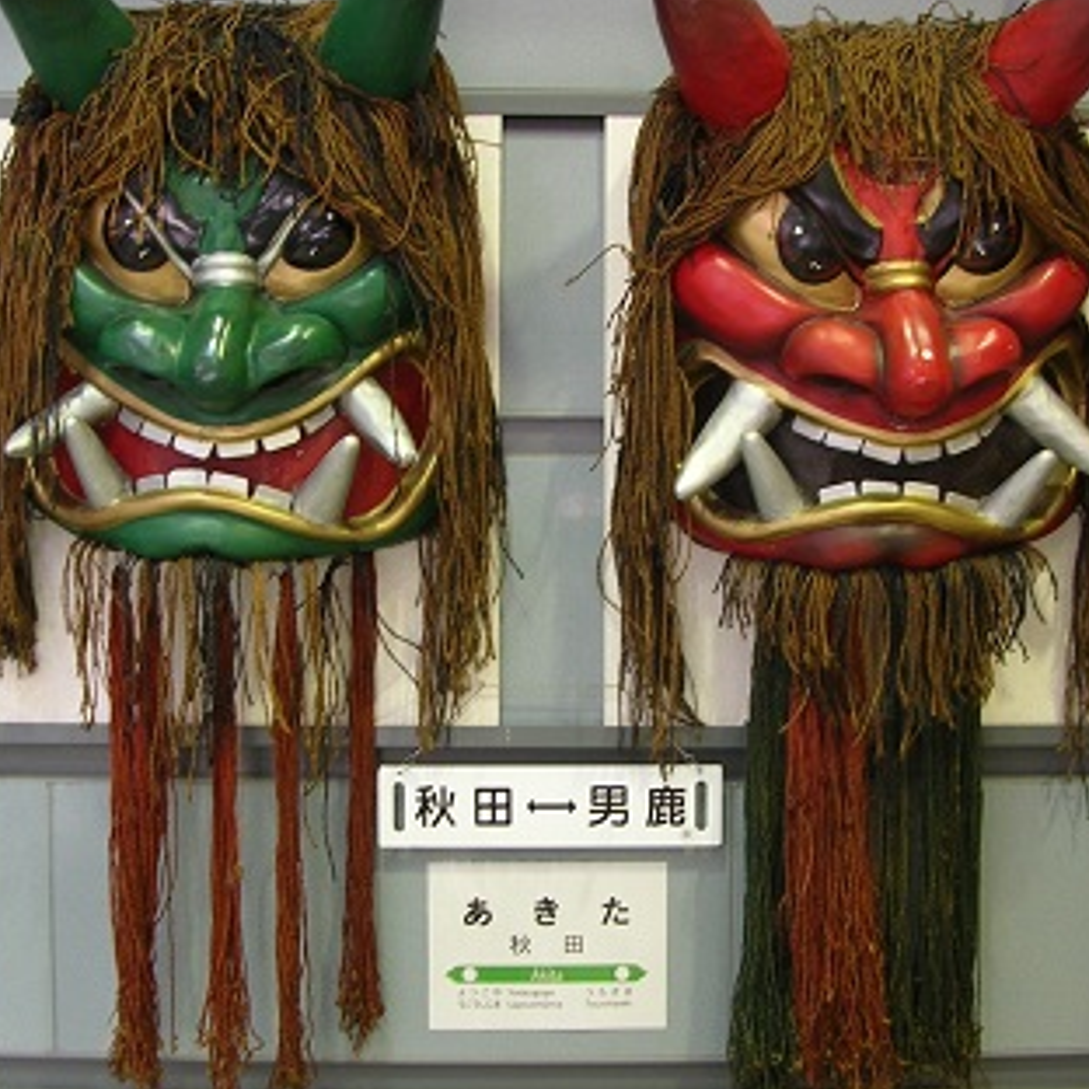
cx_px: 595
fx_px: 1744
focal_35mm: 49
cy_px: 536
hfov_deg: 34.7
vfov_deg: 34.7
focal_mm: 5.8
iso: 50
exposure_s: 1/7.9
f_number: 2.8
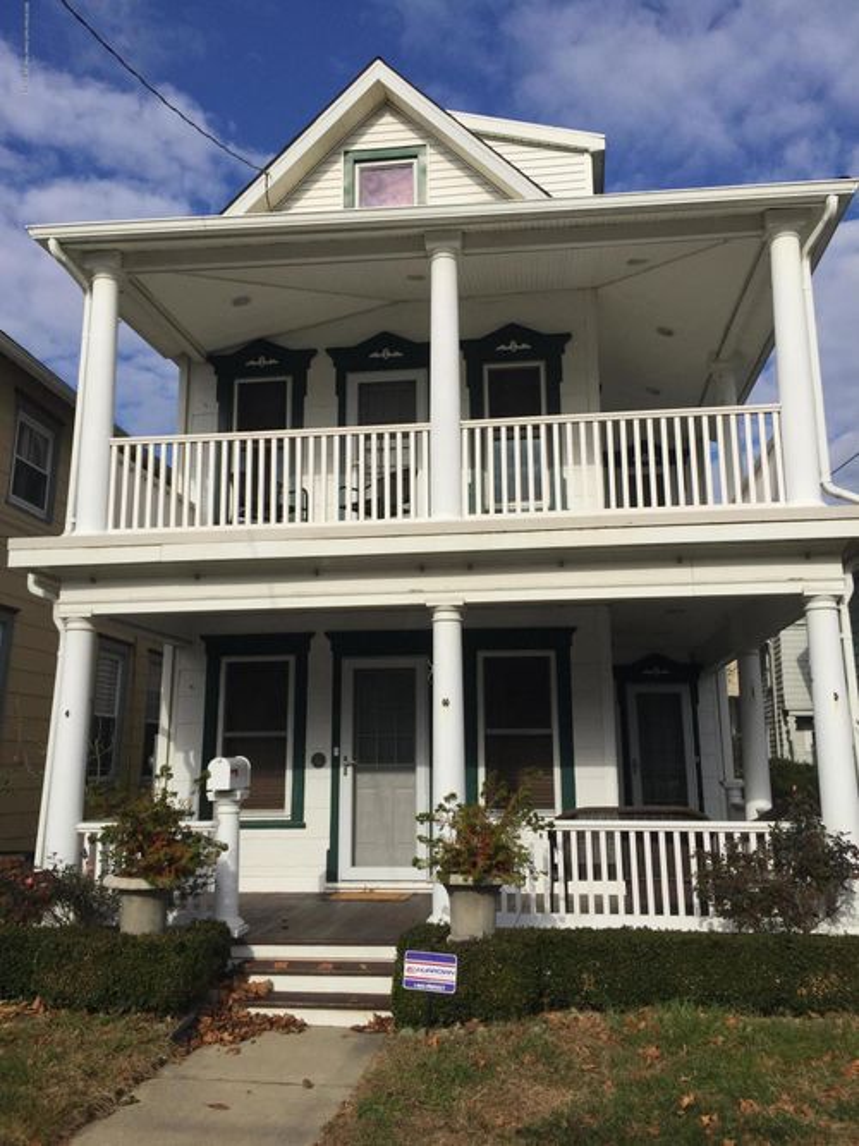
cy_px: 573
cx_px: 430
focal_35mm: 29
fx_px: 960
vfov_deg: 61.7
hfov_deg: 48.2
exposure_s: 1/4950
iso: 32
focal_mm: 4.15
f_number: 2.2
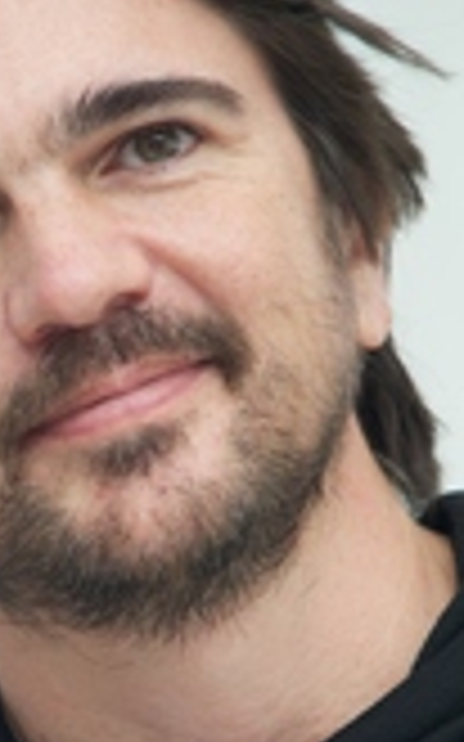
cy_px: 603
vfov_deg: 4.3
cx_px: 99
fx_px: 10004
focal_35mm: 494
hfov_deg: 2.7
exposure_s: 1/60
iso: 500
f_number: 5.6
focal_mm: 200
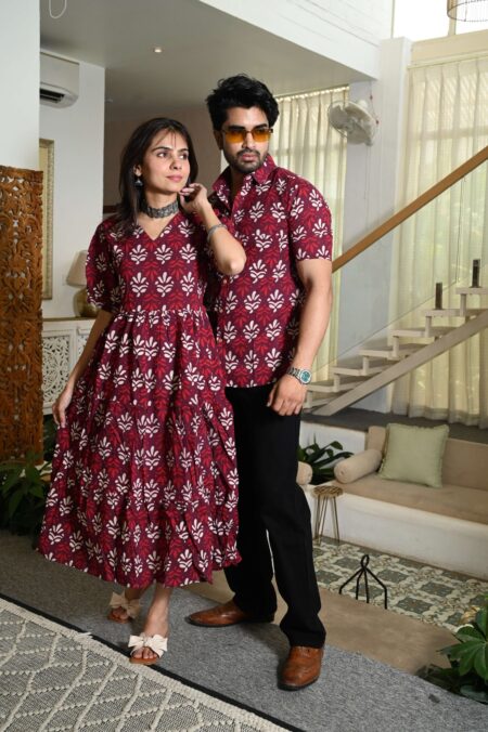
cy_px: 366
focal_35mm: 37
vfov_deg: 51.9
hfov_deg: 35.9
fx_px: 753
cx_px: 244
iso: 640
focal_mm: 37
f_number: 6.3
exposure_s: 1/160
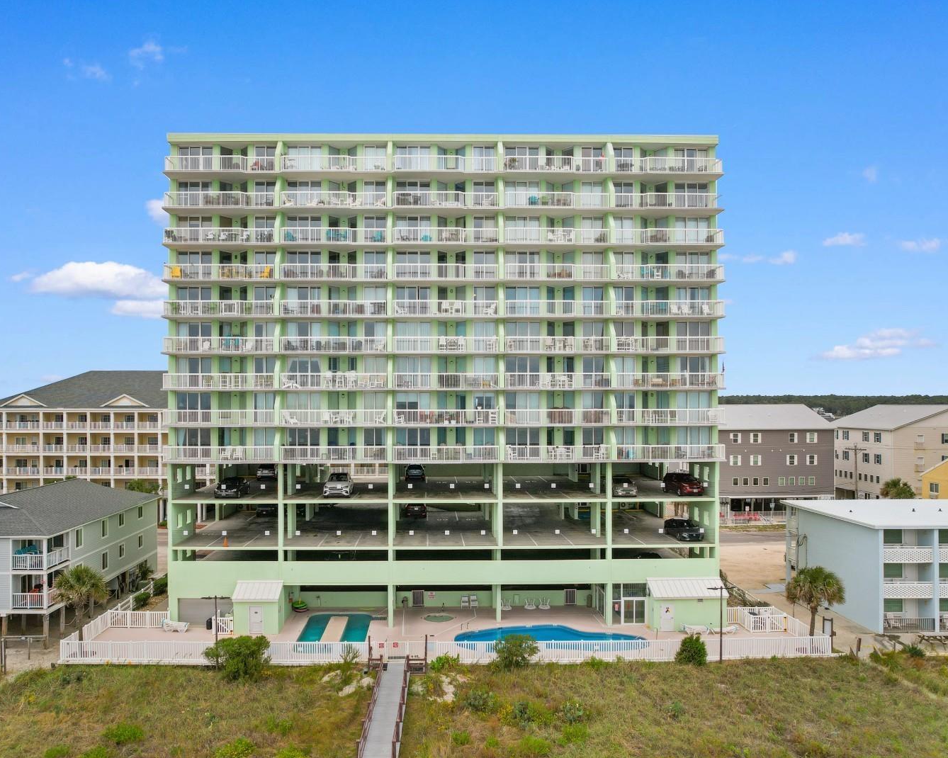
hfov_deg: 68.0
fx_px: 701
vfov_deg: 56.8
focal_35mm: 25
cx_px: 433
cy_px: 382
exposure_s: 1/400
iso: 120
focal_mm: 8.38
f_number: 2.8
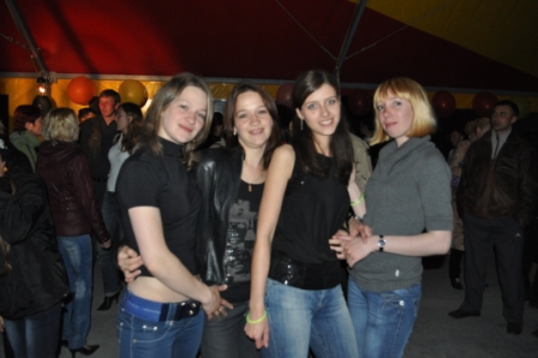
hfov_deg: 62.0
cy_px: 179
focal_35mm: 30
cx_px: 269
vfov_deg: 43.5
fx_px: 448
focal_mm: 20
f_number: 3.8
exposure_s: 1/60
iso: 800
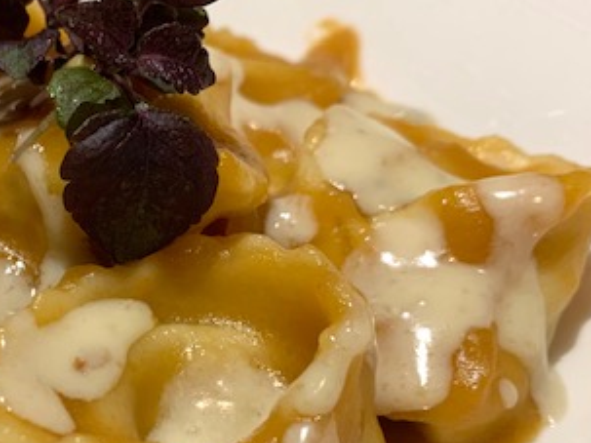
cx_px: 127
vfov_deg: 26.4
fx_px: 939
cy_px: 281
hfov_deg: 34.0
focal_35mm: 55
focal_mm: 4.25
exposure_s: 1/50
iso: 160
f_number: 1.8
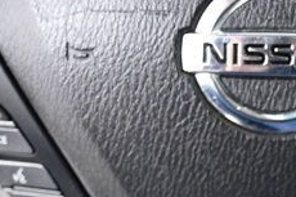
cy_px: 216
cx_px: 286
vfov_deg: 7.8
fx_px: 1430
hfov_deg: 11.7
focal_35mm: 174
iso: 2500
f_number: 4
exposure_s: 1/60
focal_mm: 26
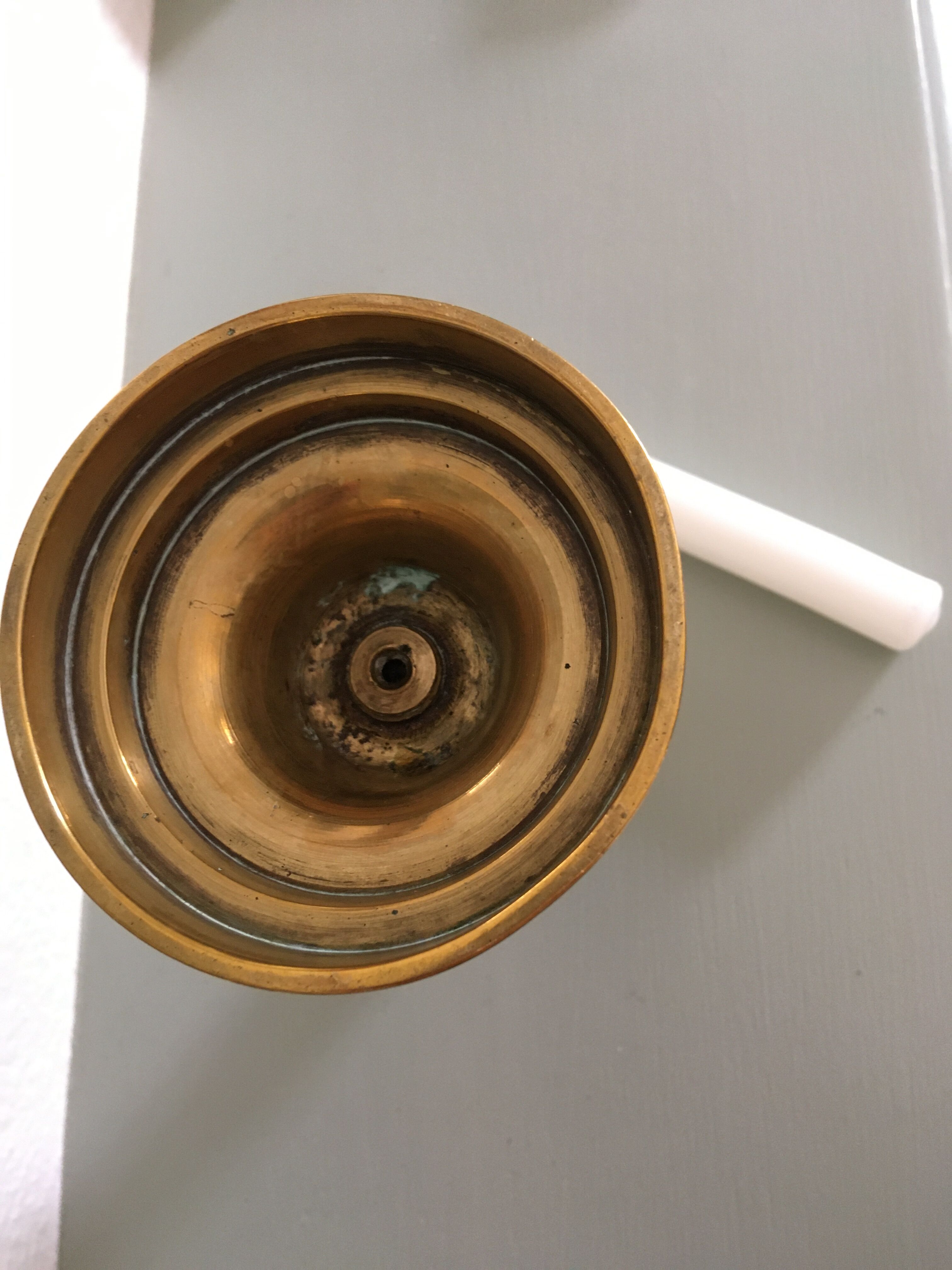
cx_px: 476
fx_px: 1063
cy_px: 635
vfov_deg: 61.7
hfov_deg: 48.2
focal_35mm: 29
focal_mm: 4.15
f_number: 2.2
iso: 200
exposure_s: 1/20
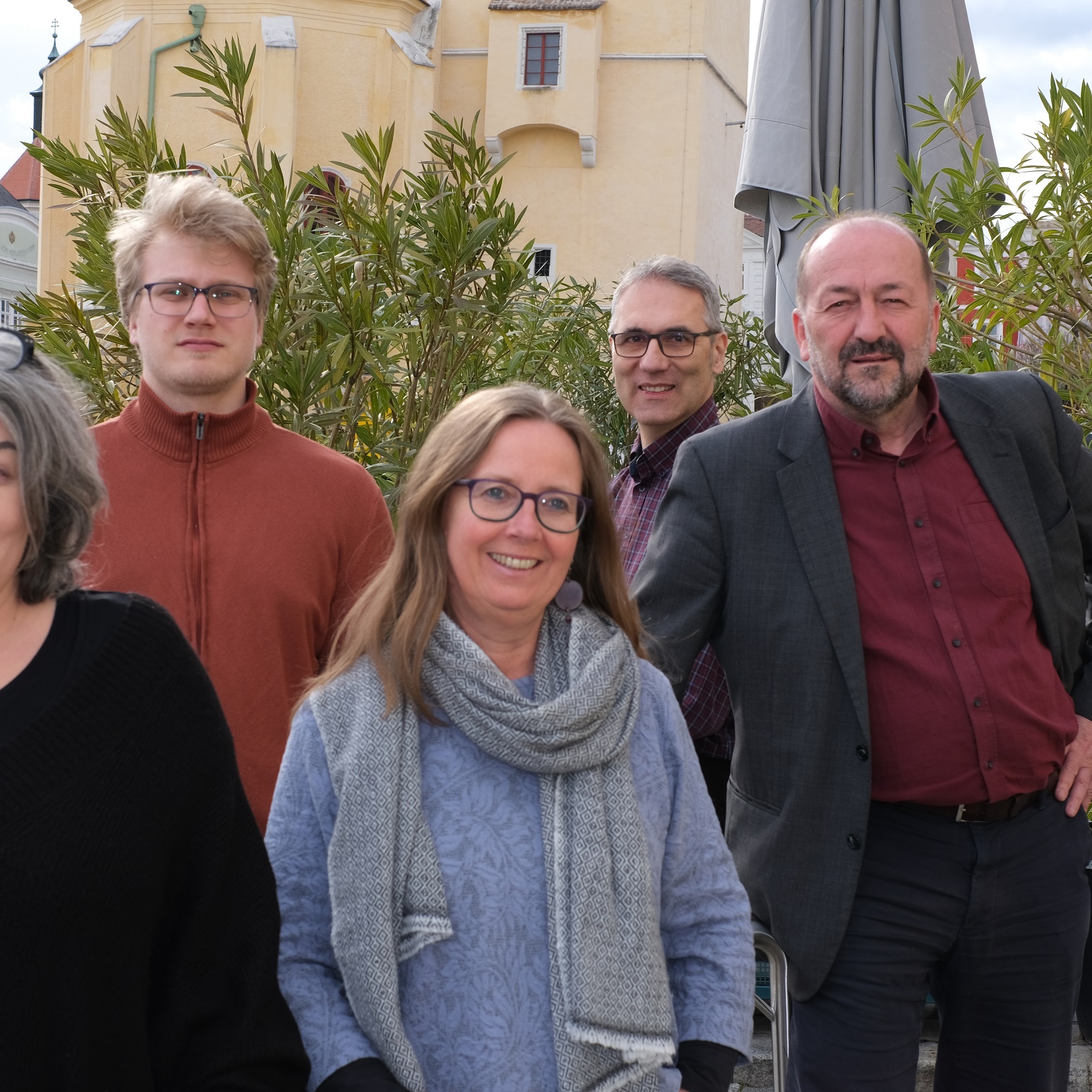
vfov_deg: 25.4
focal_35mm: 68
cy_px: 545
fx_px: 2427
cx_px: 480
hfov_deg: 25.3
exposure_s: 1/125
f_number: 8
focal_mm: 35
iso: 200
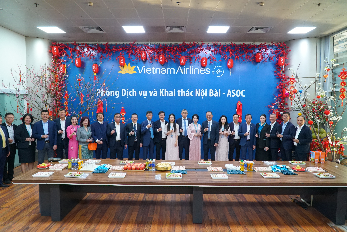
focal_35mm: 24
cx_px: 174
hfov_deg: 73.7
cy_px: 116
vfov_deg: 53.2
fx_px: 231
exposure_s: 1/160
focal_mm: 24
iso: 6400
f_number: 5
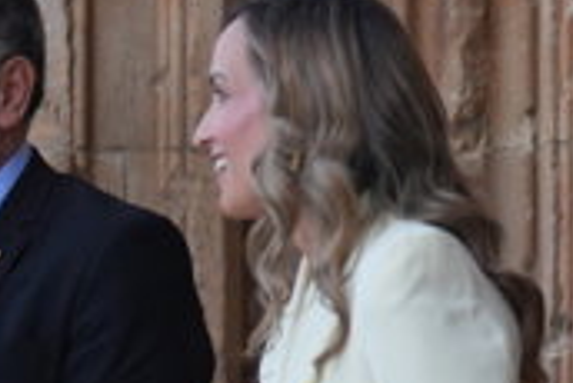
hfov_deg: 4.7
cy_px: 425
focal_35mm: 438
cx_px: -83
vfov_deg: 3.1
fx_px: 6977
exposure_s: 1/2000
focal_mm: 118
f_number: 2.8
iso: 400
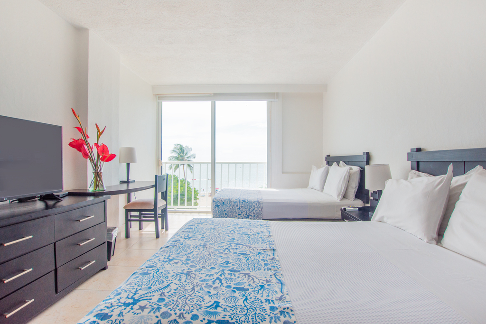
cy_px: 162
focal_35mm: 16
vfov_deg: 72.1
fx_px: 223
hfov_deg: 95.0
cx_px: 243
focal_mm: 11
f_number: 6.3
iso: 320
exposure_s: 1/400
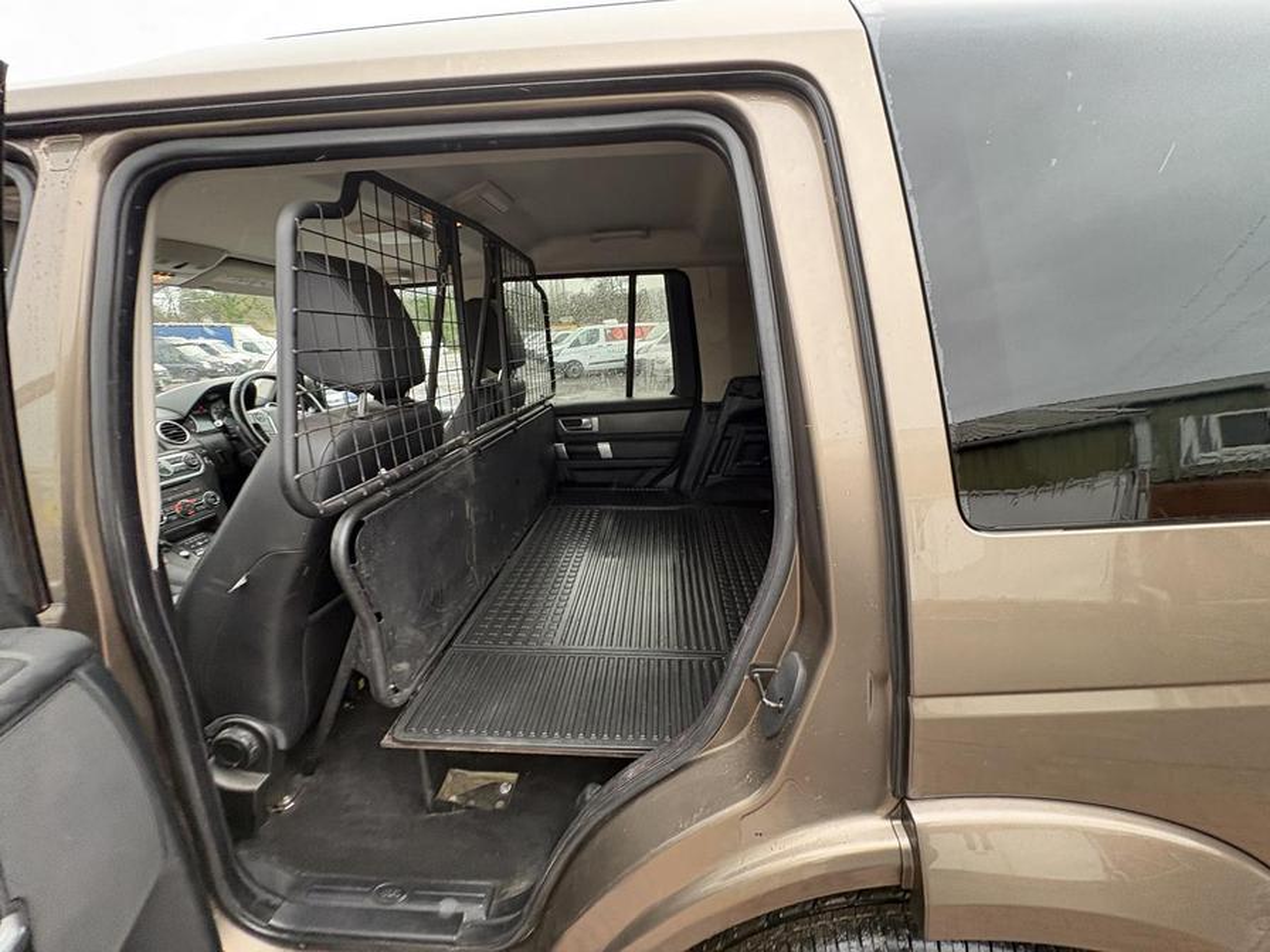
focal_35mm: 14
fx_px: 514
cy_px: 476
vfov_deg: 85.7
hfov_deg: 102.1
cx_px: 635
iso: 250
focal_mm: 2.22
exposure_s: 1/86
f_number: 2.2
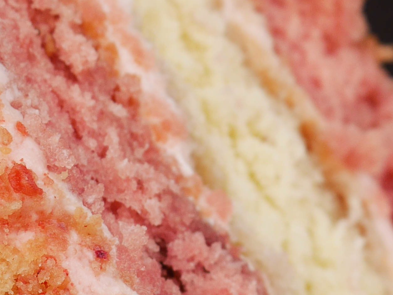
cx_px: 193
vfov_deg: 12.6
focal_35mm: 117
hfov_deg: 16.8
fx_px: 1329
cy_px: 210
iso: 200
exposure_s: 1/160
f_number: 4.5
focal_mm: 16
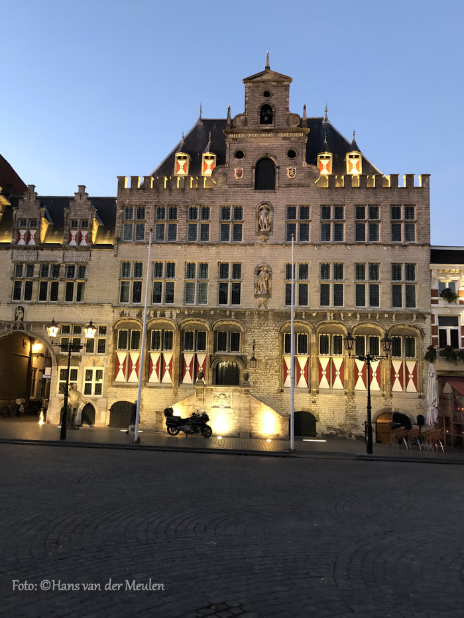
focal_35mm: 28
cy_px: 309
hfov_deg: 49.8
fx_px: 500
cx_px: 232
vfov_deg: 63.4
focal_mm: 3.99
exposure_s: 1/9
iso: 100
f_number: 1.8
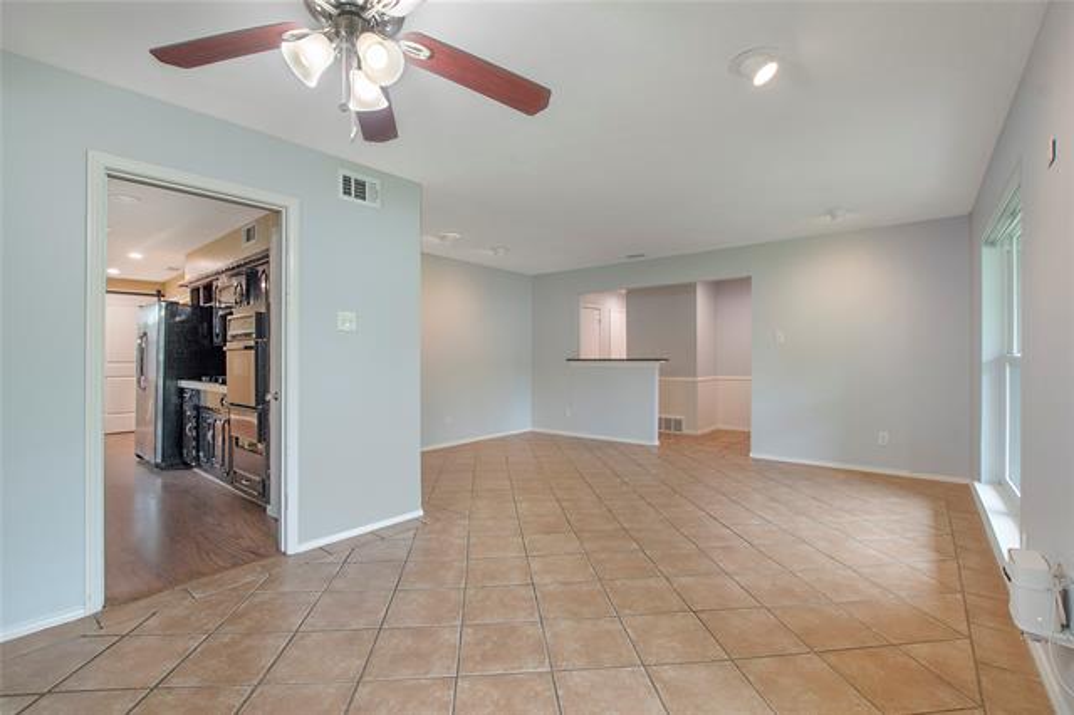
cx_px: 537
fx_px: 447
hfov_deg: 100.4
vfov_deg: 77.3
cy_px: 358
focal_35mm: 15
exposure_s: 1/60
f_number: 7.1
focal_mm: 10
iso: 100
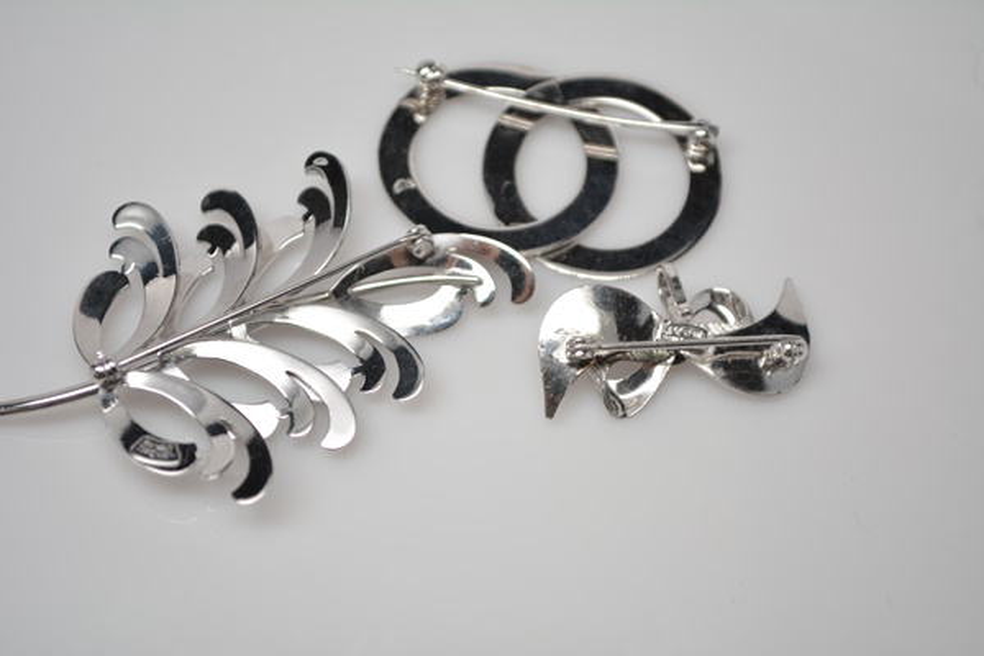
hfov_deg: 24.6
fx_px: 2255
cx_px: 492
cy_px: 328
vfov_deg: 16.6
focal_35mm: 82
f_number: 5.6
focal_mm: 55
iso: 200
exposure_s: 1/15
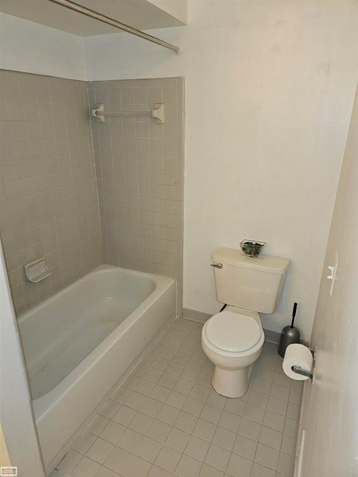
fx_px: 317
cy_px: 238
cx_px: 179
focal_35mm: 23
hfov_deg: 58.9
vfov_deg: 73.9
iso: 125
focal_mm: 5.4
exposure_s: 1/60
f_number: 1.8
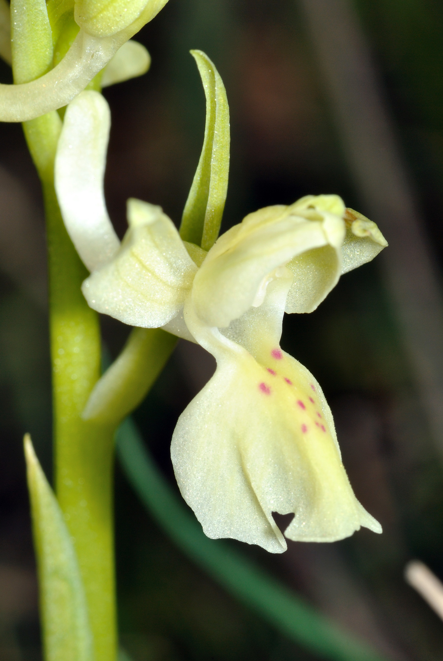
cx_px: 222
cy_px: 330
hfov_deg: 10.2
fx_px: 2485
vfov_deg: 15.2
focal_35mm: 135
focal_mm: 90
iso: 100
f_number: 32
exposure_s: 1/160
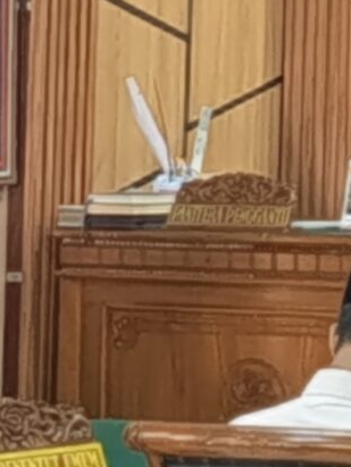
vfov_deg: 7.0
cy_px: -134
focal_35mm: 280
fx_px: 3780
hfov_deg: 5.2
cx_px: 835
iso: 1201
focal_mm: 5.27
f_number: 1.7
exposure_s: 1/20
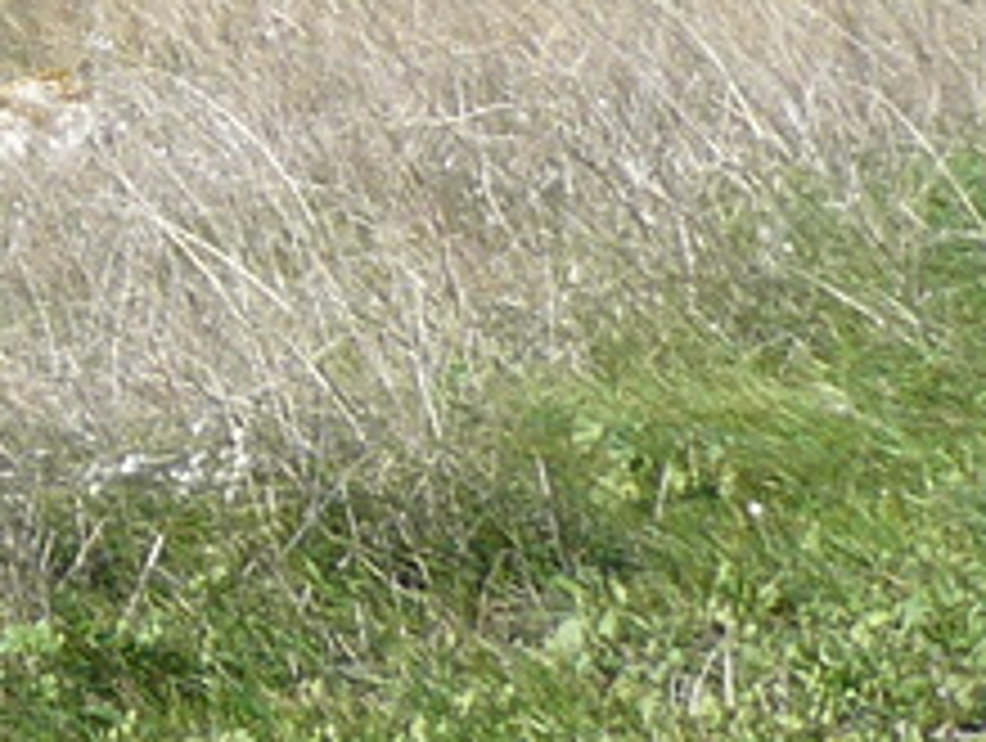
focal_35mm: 210
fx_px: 5991
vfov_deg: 6.8
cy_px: -904
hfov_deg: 8.5
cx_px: -1441
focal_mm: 6
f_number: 5.6
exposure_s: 1/200
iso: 100
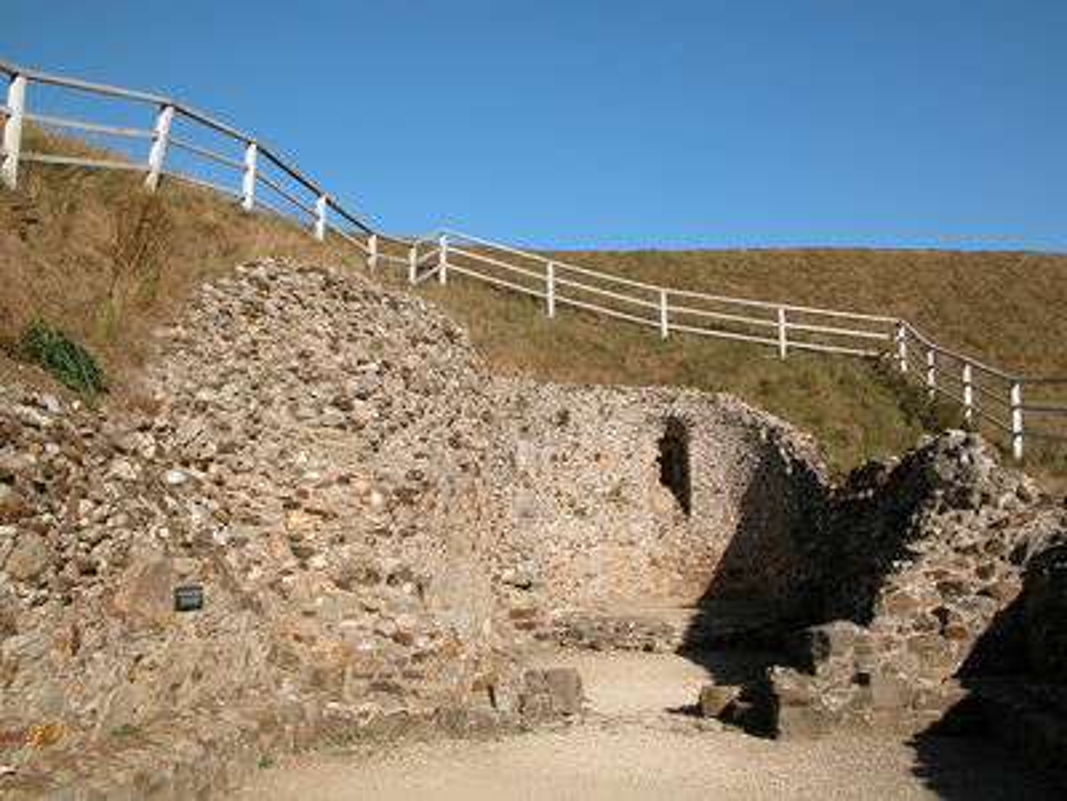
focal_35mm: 35
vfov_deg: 40.7
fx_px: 1079
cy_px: 400
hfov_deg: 52.6
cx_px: 534
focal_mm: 8.9
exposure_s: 1/350
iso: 100
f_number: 7.1
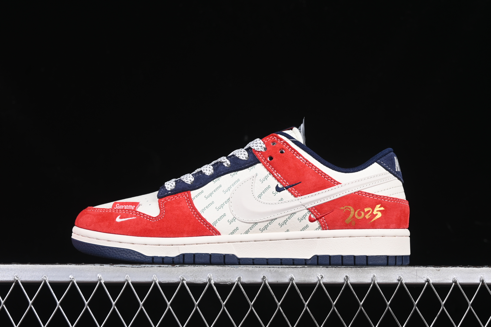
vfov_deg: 18.2
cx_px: 246
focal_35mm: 75
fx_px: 1023
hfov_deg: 27.0
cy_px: 164
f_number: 8
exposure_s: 1/60
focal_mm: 50
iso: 160
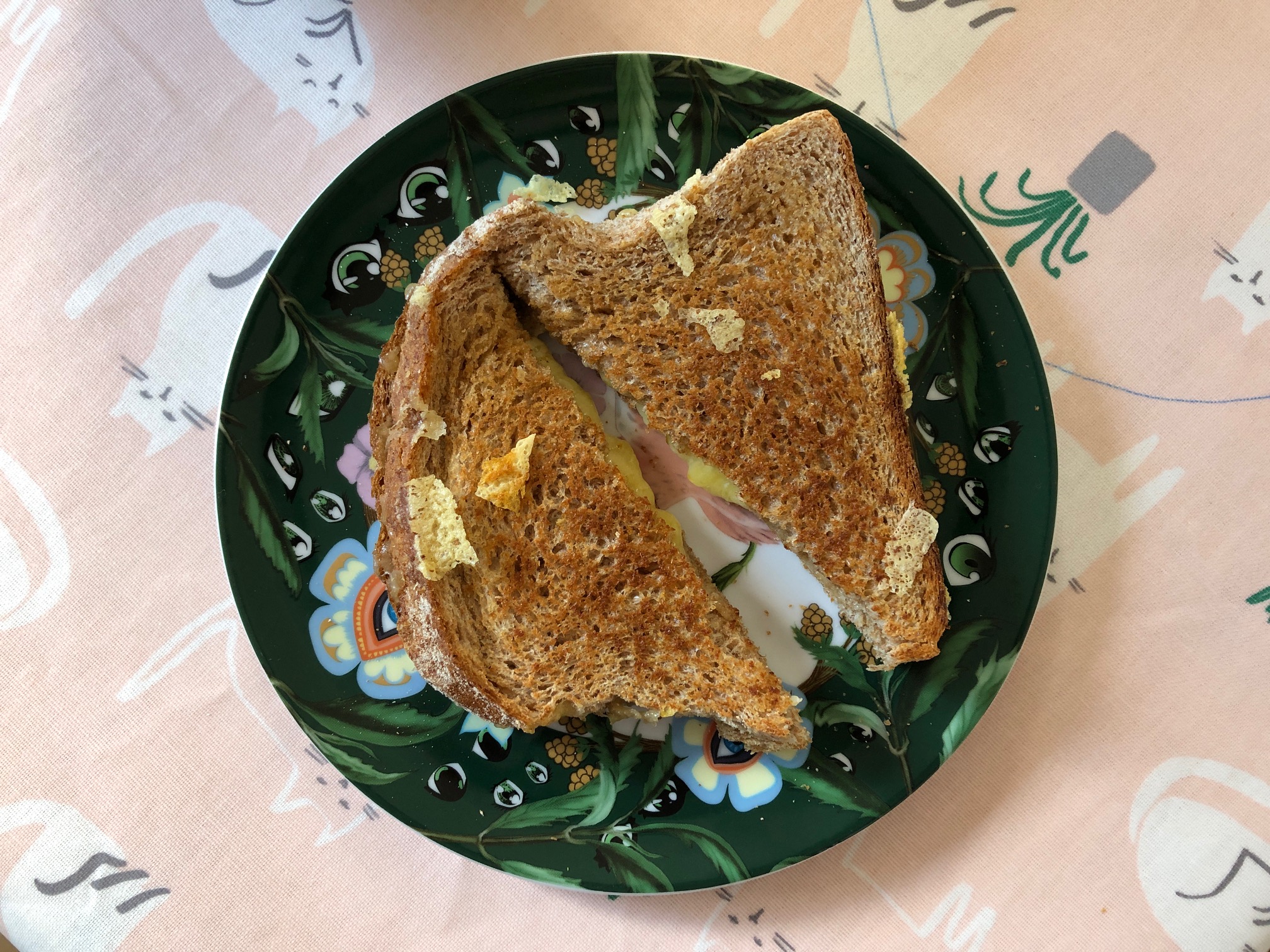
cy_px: 476
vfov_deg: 49.7
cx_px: 635
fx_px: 1027
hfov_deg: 63.4
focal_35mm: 28
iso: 40
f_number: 1.8
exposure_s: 1/15
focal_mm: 3.99
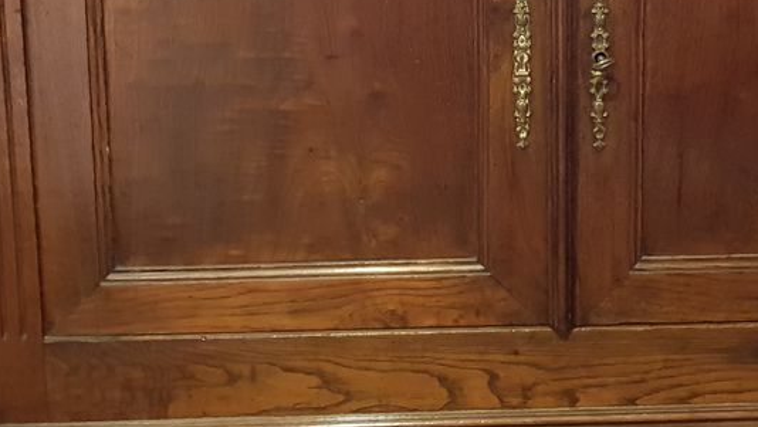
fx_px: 1066
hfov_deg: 38.8
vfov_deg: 21.9
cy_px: 13
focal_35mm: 53
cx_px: 495
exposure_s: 1/10
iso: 800
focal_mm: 4.2
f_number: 1.7
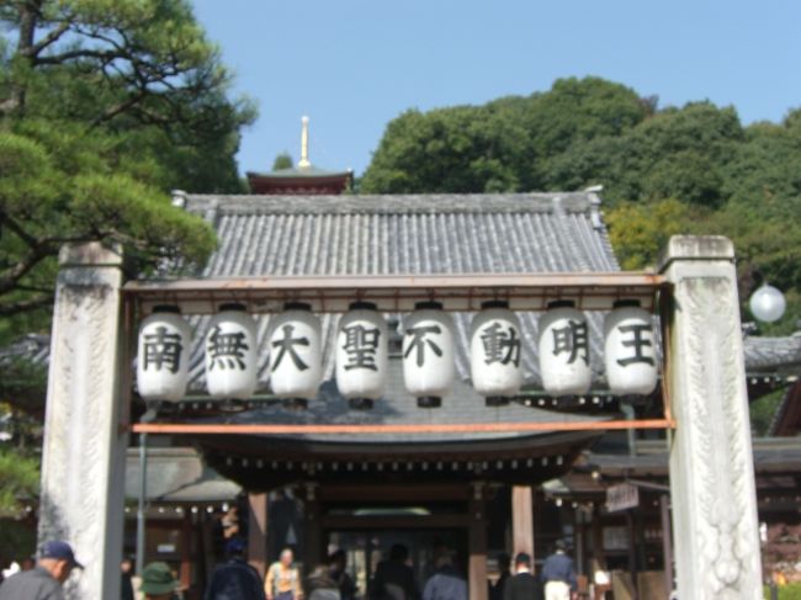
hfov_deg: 49.0
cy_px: 300
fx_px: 879
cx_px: 400
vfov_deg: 37.7
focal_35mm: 38
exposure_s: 1/400
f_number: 4
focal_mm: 7.9
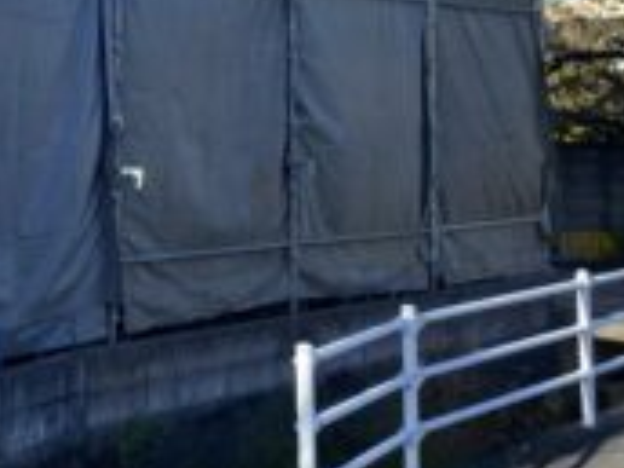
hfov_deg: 27.2
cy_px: 4
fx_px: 1226
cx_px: 22
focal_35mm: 68
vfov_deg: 20.9
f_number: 1.8
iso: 32
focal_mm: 4.25
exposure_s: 1/1543
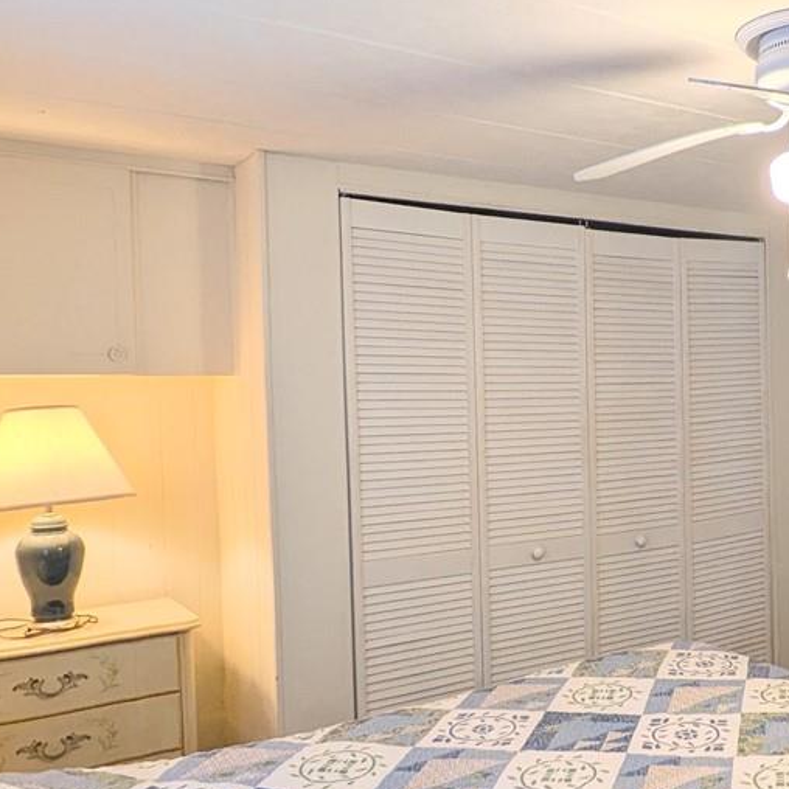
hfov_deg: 40.4
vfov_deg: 42.8
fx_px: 1006
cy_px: 426
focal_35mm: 39
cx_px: 671
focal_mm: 1.83
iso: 90
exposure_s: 1/30
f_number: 2.2
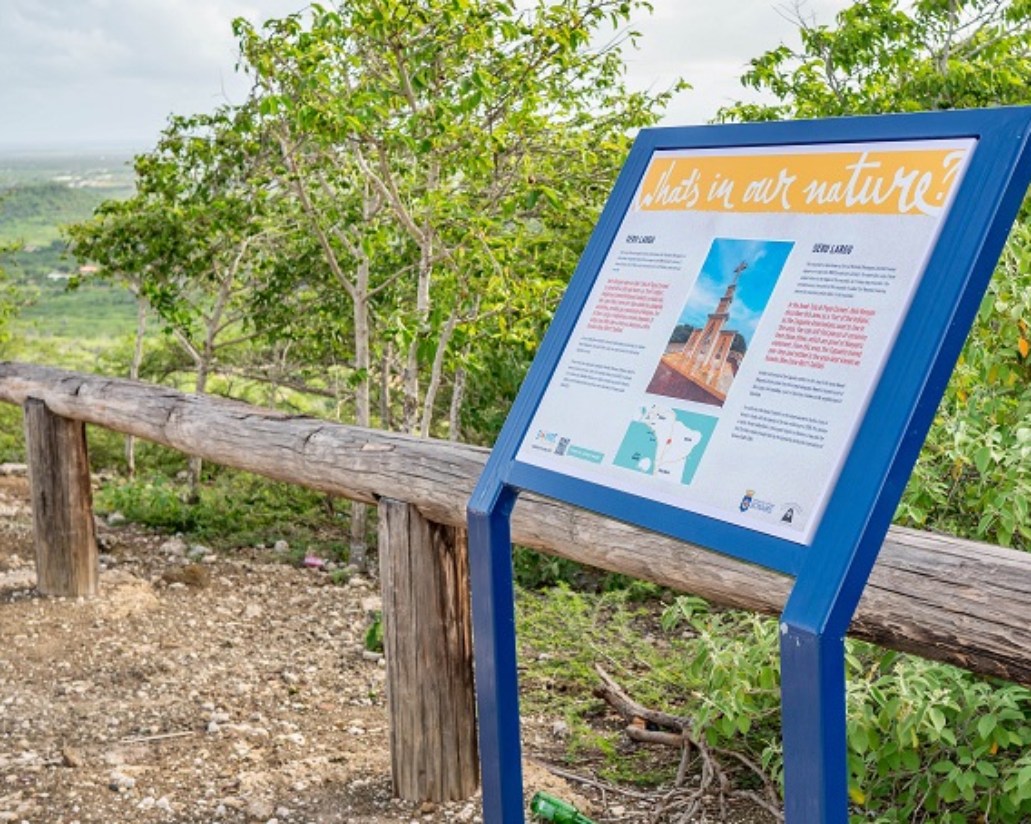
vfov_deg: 27.6
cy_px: 396
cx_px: 661
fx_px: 1678
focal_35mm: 55
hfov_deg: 33.9
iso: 200
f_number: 4
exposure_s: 1/640
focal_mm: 20
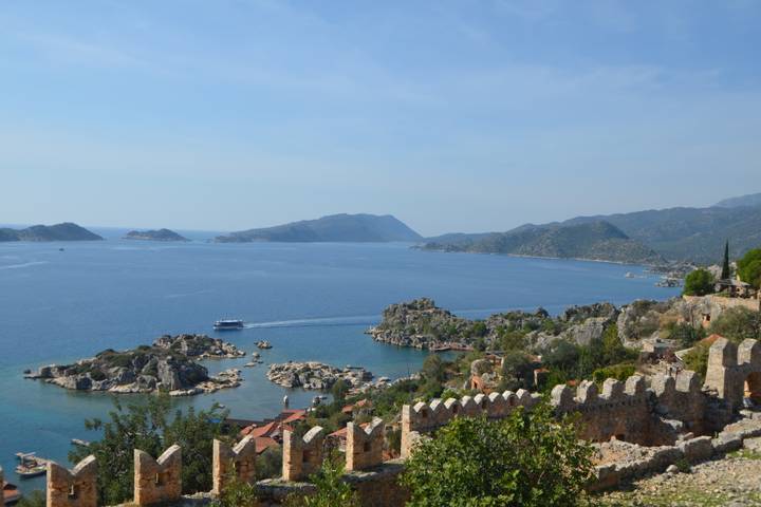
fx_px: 761
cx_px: 380
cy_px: 254
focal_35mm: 36
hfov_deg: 53.1
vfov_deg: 36.9
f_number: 8
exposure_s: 1/250
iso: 100
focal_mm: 24
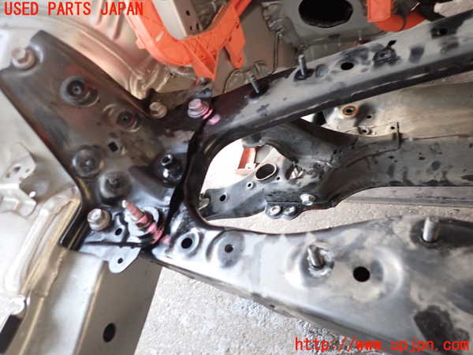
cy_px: 178
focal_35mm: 25
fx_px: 342
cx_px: 236
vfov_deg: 54.9
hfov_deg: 69.4
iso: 320
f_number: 2
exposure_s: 1/30
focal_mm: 4.5
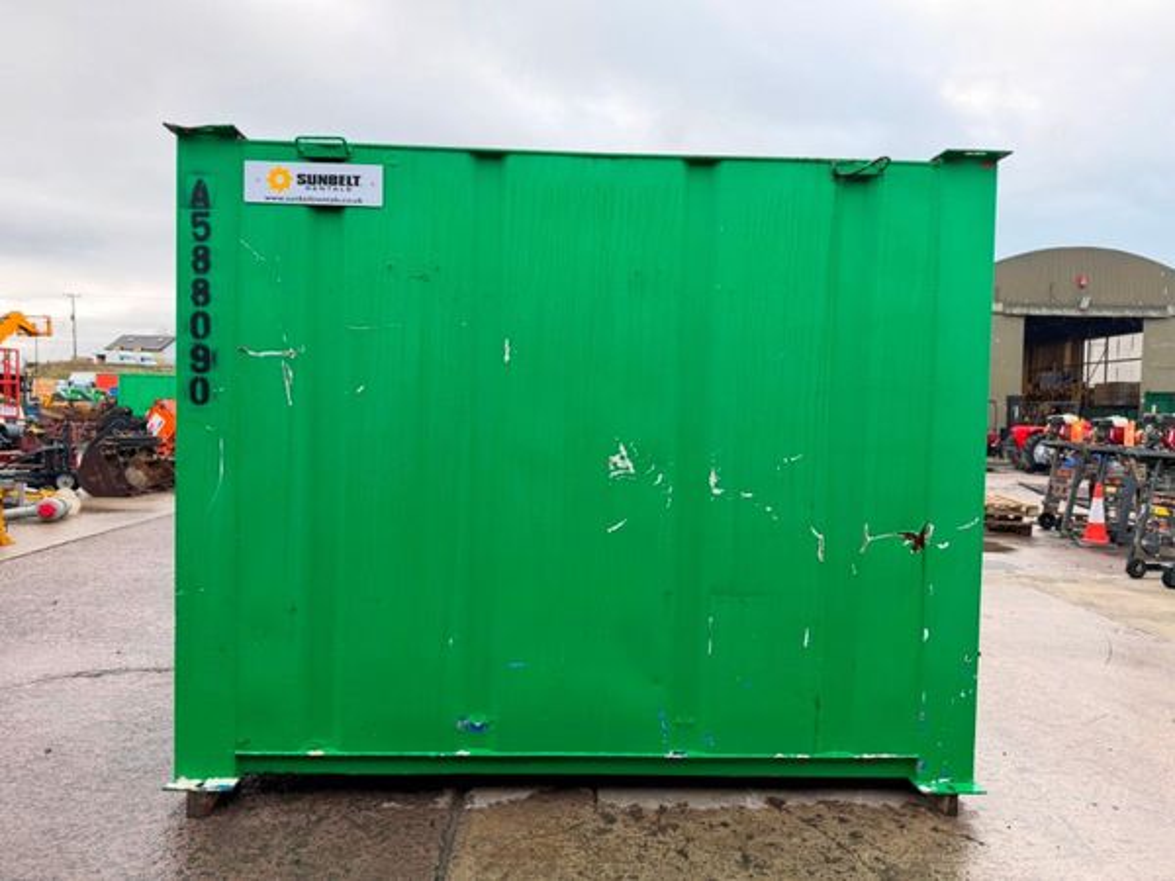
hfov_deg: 71.6
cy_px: 440
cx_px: 588
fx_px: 815
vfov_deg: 56.8
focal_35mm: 24
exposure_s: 1/196
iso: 100
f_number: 1.78
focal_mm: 6.76
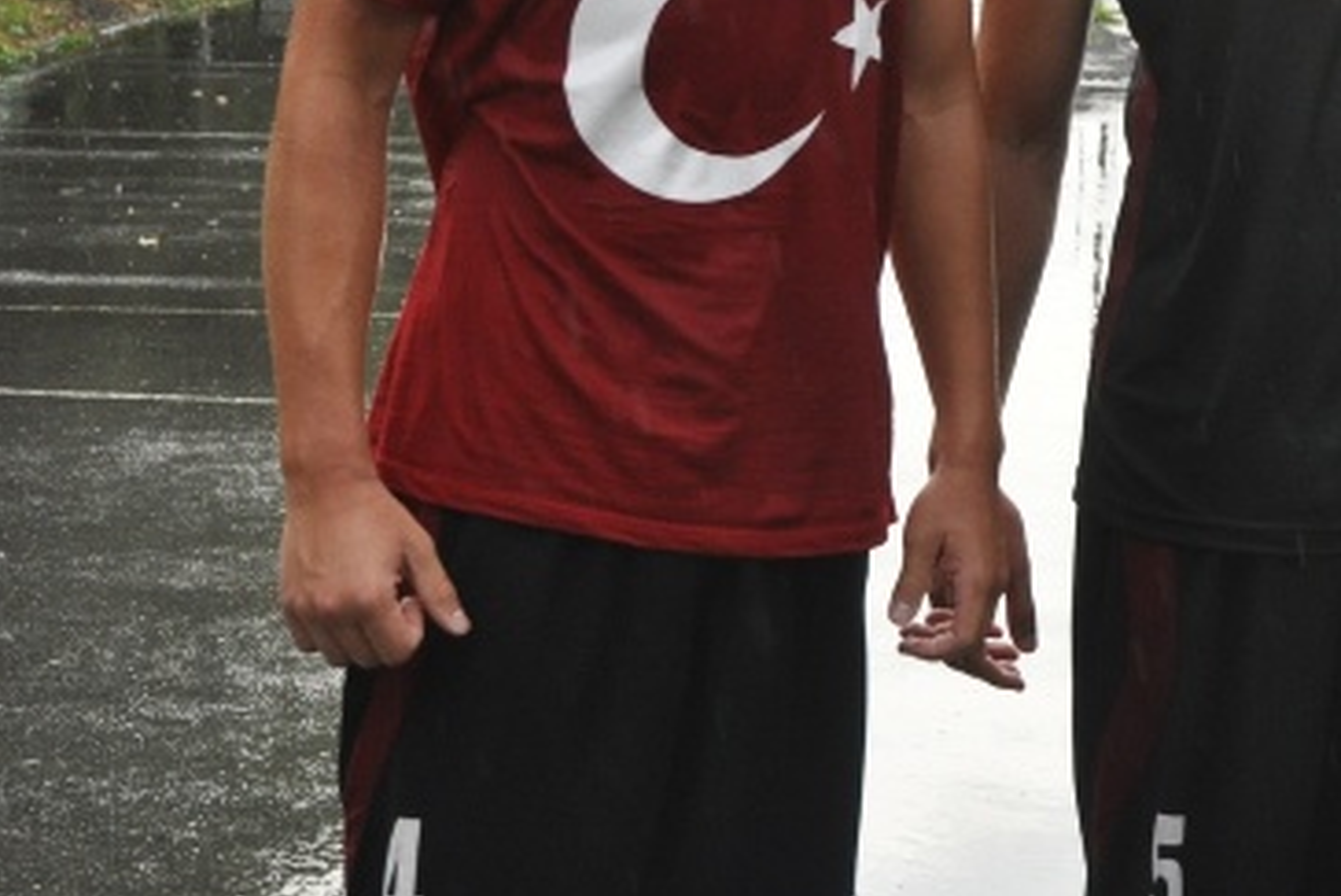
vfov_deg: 13.3
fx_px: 3804
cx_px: 1286
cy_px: 149
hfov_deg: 19.5
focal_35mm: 102
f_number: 5.6
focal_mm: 31
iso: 800
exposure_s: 1/200
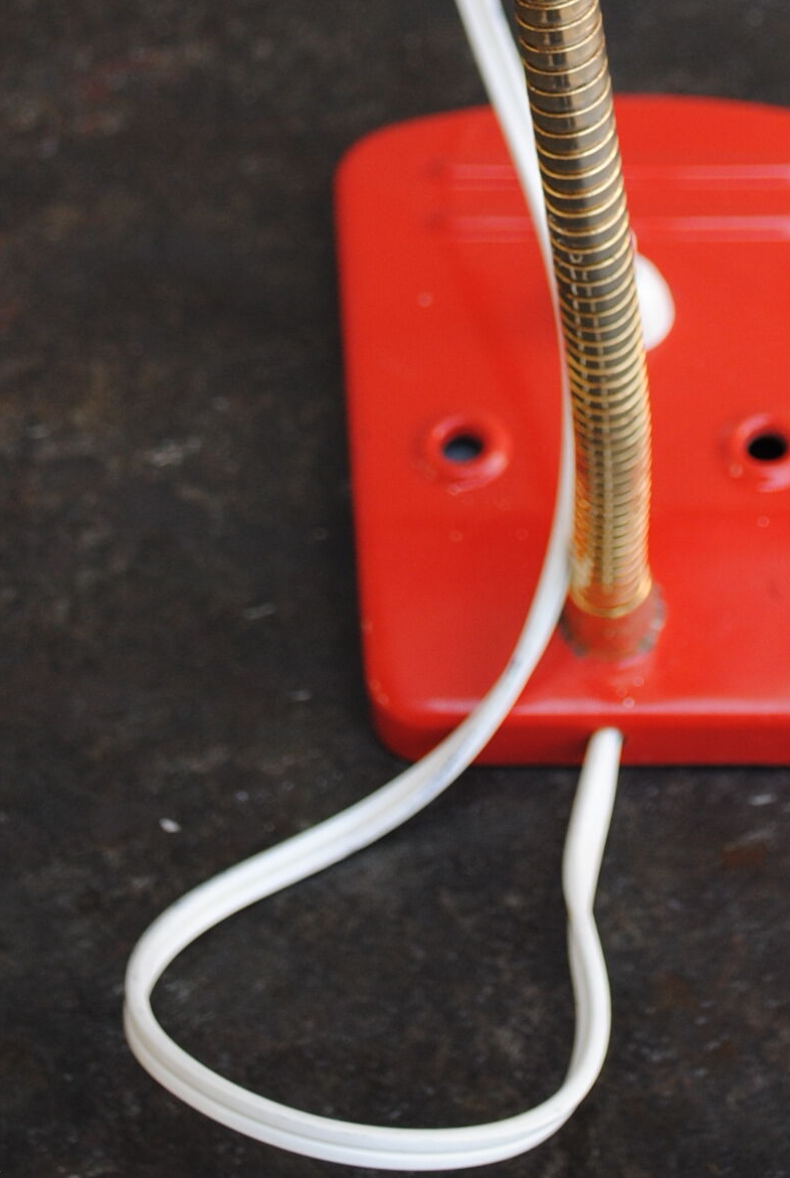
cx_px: 549
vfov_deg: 14.2
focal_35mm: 141
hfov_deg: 9.8
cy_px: -165
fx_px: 4619
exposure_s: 1/100
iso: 200
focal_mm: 38
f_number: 5
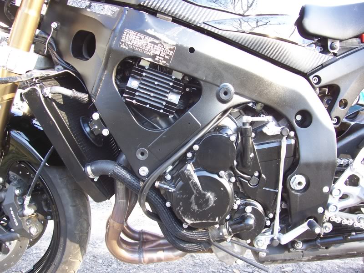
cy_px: 136
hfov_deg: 54.0
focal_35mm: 34
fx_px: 358
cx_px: 182
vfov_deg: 41.8
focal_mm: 5.6
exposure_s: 1/45
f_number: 2.7
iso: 80
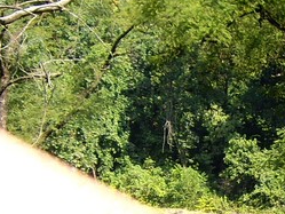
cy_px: 277
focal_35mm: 156
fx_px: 1285
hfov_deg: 12.3
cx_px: 353
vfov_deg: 9.4
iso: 100
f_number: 4.3
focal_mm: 6.2
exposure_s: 1/200
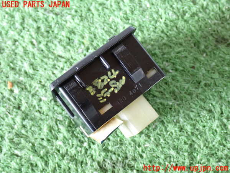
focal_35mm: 54
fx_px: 359
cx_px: 115
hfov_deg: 35.5
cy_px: 86
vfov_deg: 27.0
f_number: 3.3
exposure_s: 1/50
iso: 800
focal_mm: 9.65
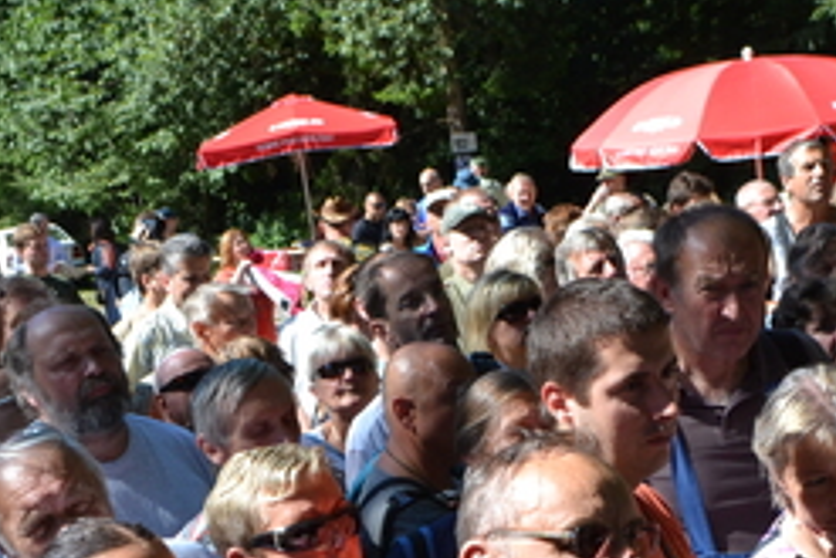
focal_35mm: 70
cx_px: 602
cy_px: 462
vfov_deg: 19.3
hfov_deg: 28.5
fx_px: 1626
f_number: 9
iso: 400
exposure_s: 1/320
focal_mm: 18
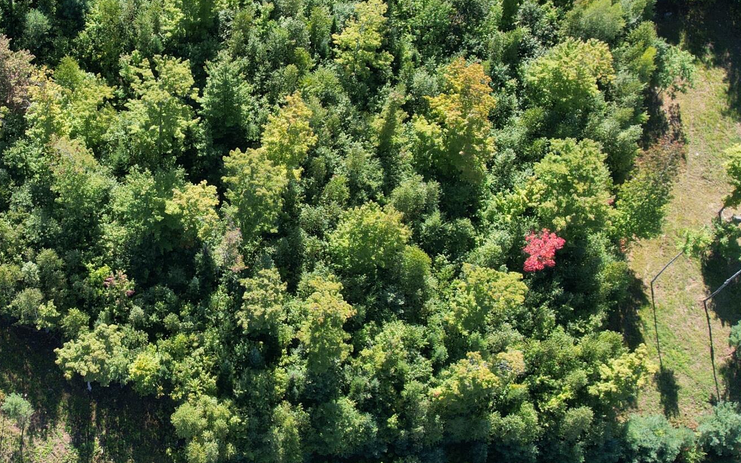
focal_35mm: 51
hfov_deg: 38.6
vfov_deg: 25.3
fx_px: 1030
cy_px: 215
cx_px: 188
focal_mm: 8.38
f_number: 2.8
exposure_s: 1/500
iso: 100
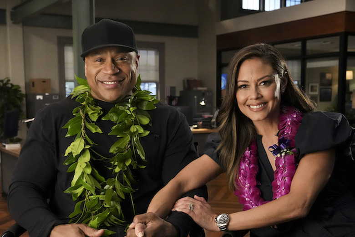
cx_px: 178
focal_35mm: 38
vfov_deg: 35.1
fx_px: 375
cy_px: 118
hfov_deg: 50.7
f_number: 6.3
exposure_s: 1/250
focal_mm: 38
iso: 8000
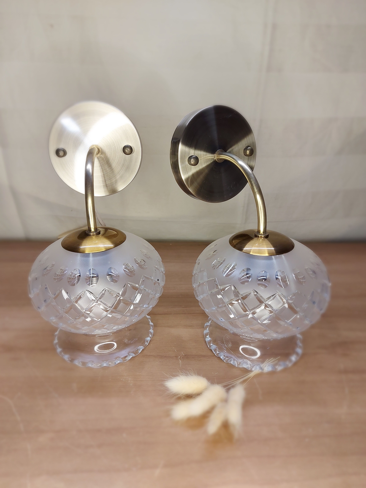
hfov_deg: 56.8
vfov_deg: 71.6
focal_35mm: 24
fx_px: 338
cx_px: 183
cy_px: 244
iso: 100
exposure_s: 1/50
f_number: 1.8
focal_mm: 5.23
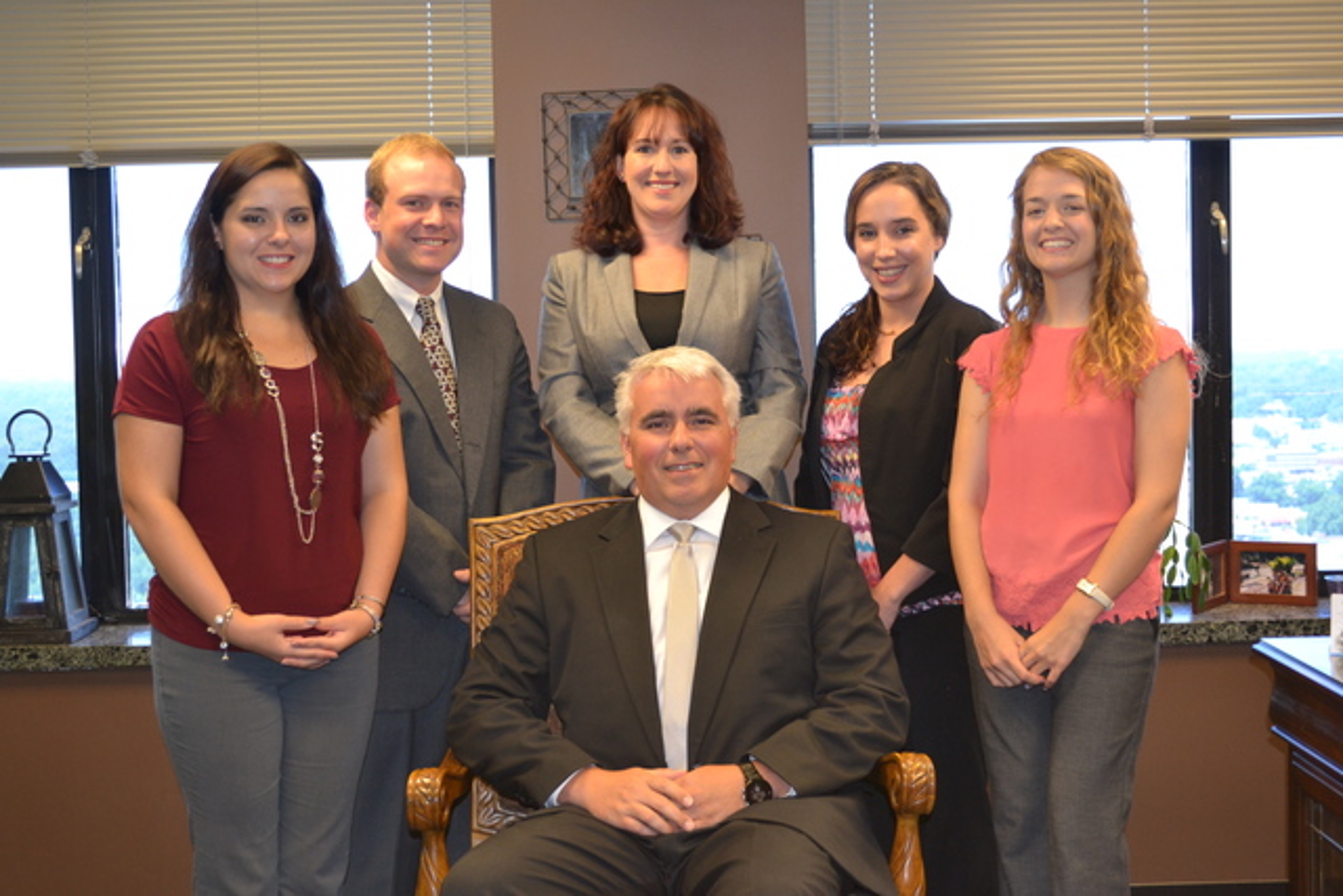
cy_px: 448
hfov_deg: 37.8
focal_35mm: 52
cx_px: 672
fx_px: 1959
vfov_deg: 25.8
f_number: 5
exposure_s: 1/30
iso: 800
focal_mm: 35
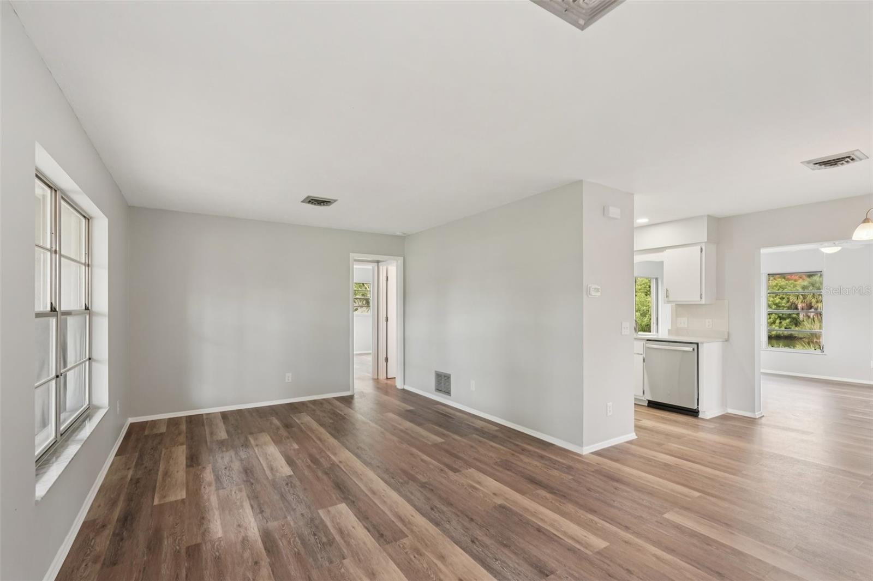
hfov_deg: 96.7
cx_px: 436
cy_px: 290
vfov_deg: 73.7
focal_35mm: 16
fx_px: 388
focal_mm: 16
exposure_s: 1/15
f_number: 8
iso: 400
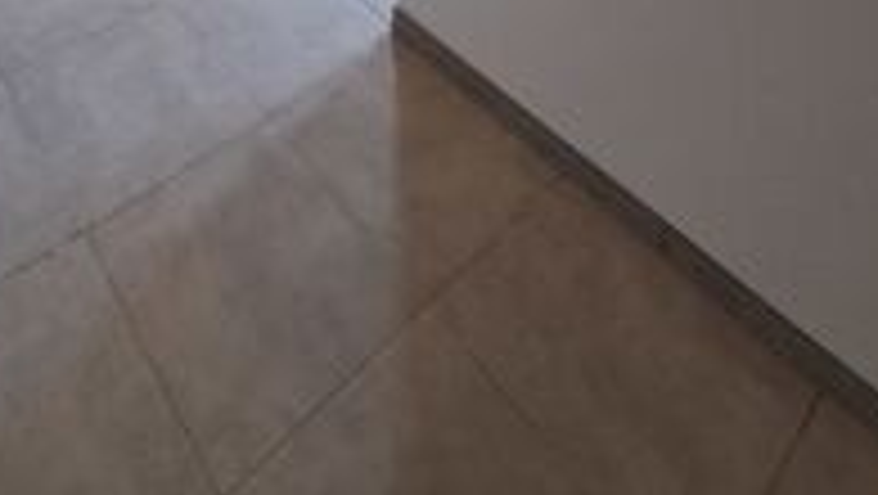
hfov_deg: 59.3
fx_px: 722
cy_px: -412
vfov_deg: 21.8
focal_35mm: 31
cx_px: 221
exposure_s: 1/30
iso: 200
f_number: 2.2
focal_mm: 1.42
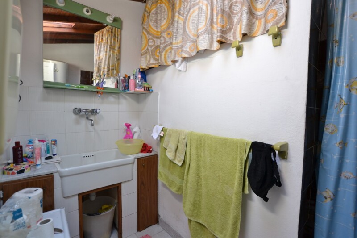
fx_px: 171
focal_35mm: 17
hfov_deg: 92.5
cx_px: 178
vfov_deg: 69.6
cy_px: 119
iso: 400
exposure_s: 1/80
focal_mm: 11.5
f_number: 4.5
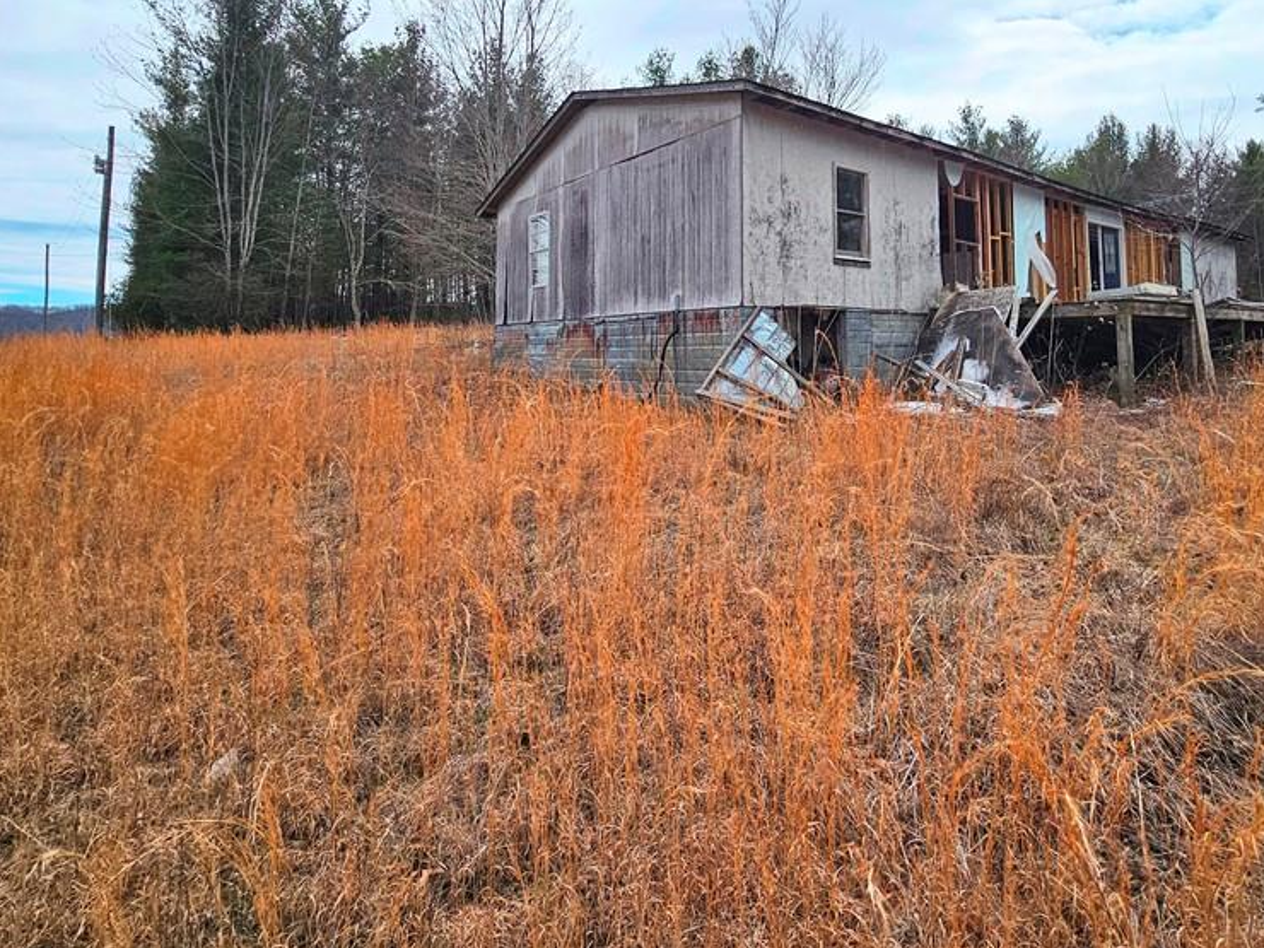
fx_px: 657
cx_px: 734
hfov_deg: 87.0
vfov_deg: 69.0
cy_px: 297
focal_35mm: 18
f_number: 2.2
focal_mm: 2.2
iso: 50
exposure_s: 1/4397
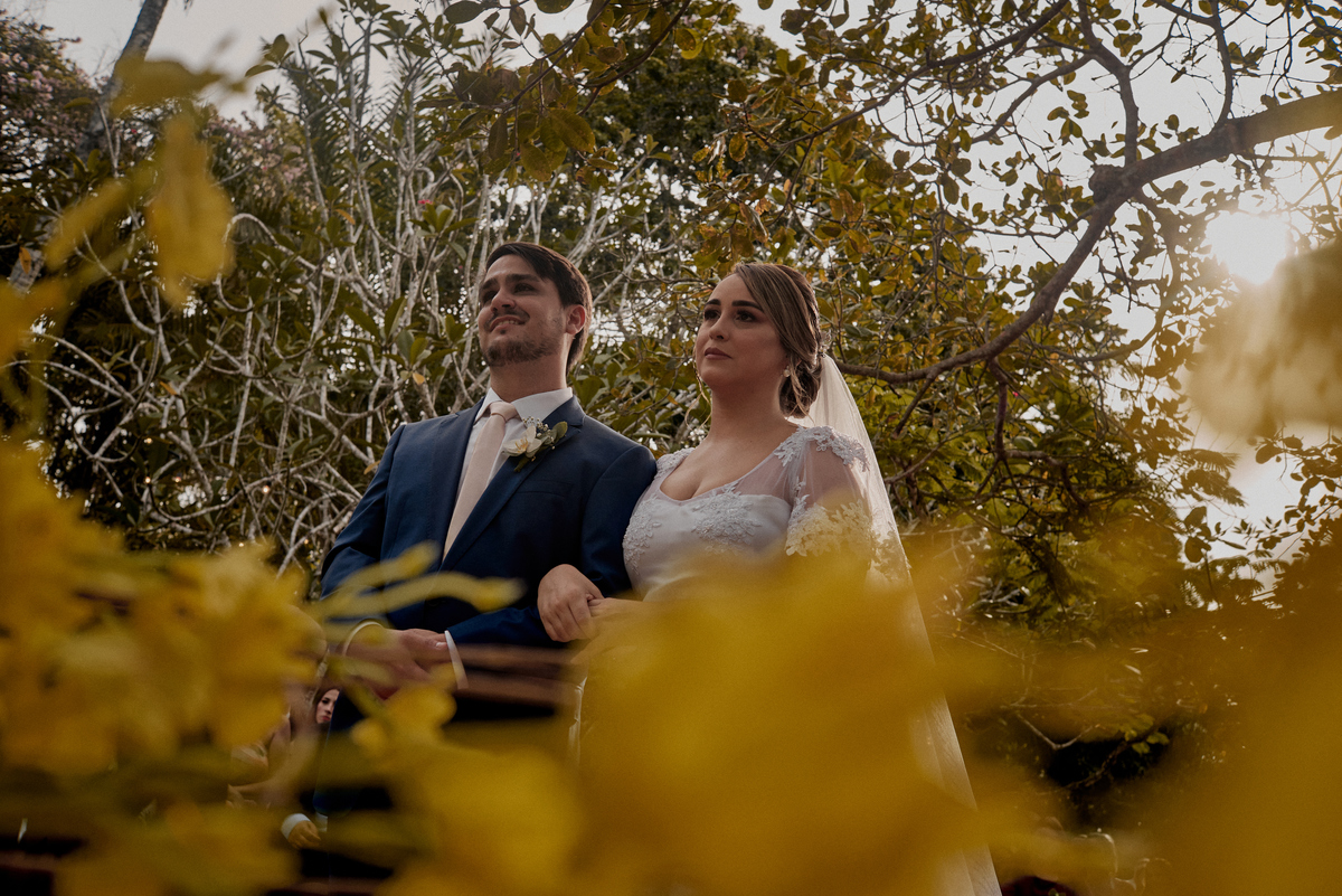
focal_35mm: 35
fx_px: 1305
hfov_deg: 54.4
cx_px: 671
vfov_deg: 37.9
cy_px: 448
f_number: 5.6
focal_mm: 35
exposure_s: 1/200
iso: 160
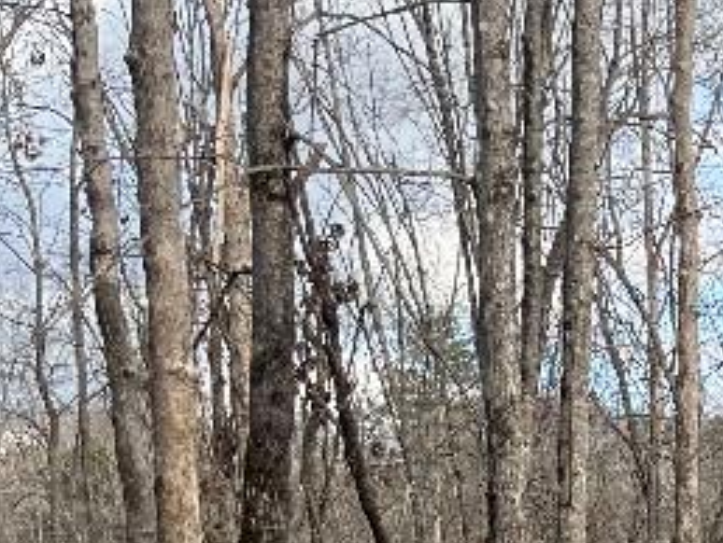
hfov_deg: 17.1
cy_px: 971
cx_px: 1104
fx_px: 2153
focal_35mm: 103
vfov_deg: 13.0
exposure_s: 1/1266
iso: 50
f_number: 1.6
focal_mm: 5.1
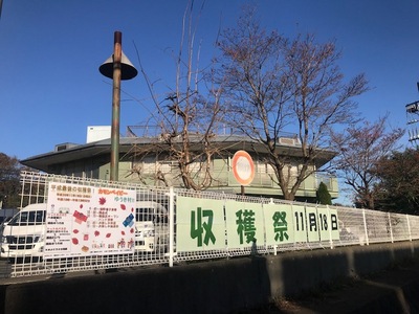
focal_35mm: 28
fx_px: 339
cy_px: 157
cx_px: 210
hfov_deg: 63.4
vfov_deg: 49.7
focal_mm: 3.99
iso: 20
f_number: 1.8
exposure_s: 1/4000
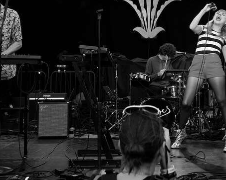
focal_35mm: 58
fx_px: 388
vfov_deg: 26.0
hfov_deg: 32.2
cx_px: 154
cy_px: 50
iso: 800
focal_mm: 35
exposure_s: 1/250
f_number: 5
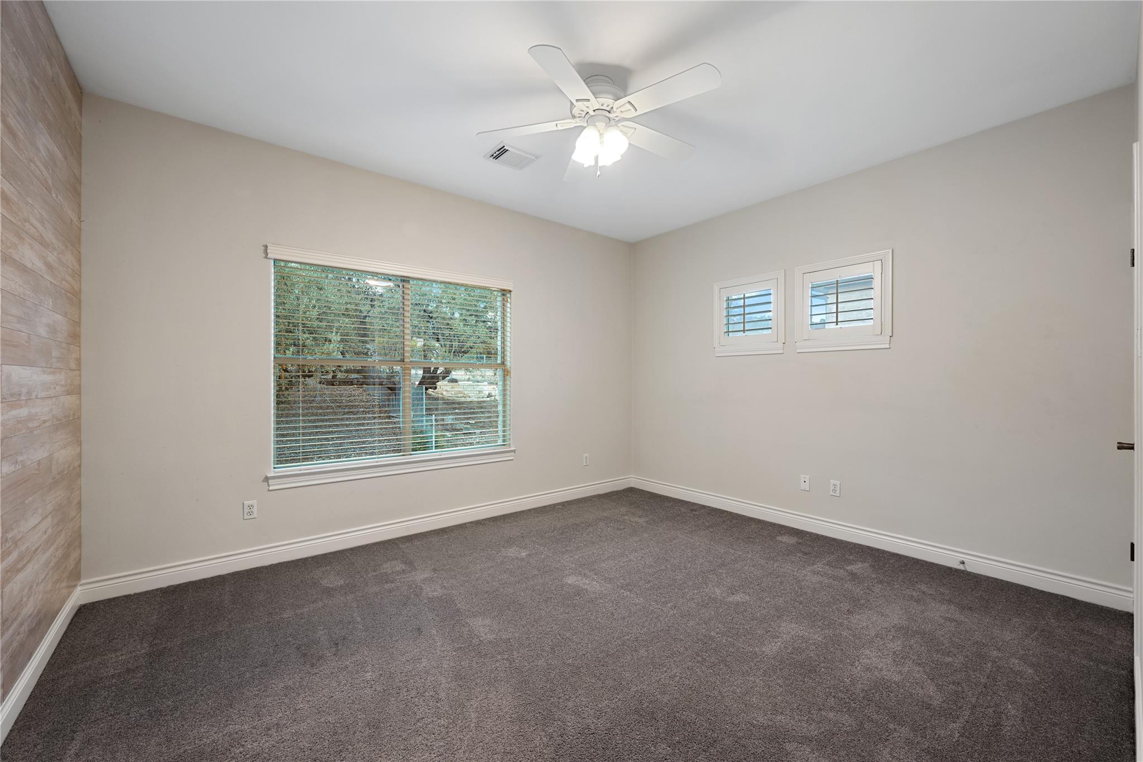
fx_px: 444
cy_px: 381
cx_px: 572
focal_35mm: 14
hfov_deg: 104.3
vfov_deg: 81.2
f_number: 8
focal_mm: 14
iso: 250
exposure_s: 1.3
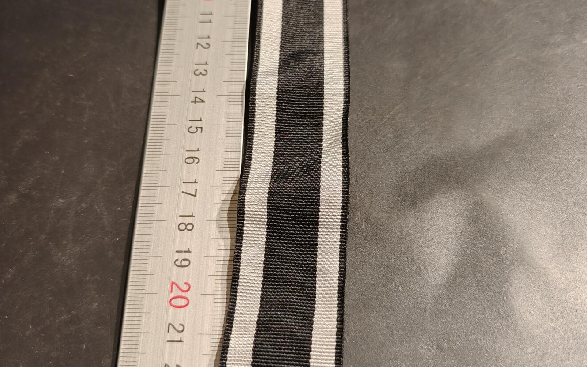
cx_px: 295
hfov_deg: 58.1
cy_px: 178
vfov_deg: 38.3
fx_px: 528
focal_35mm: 33
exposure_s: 1/100
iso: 160
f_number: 1.6
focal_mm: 6.06
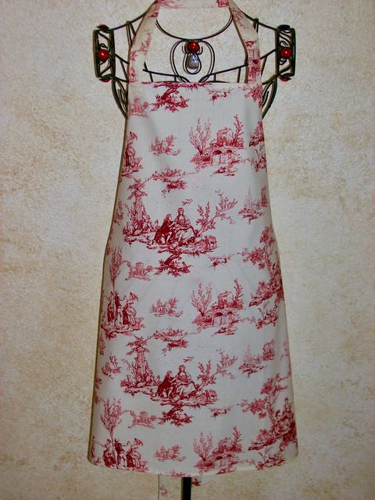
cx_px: 188
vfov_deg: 34.3
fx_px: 809
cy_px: 250
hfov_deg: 26.1
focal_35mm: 56
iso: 80
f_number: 3.4
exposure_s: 1/83.6
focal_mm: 9.4
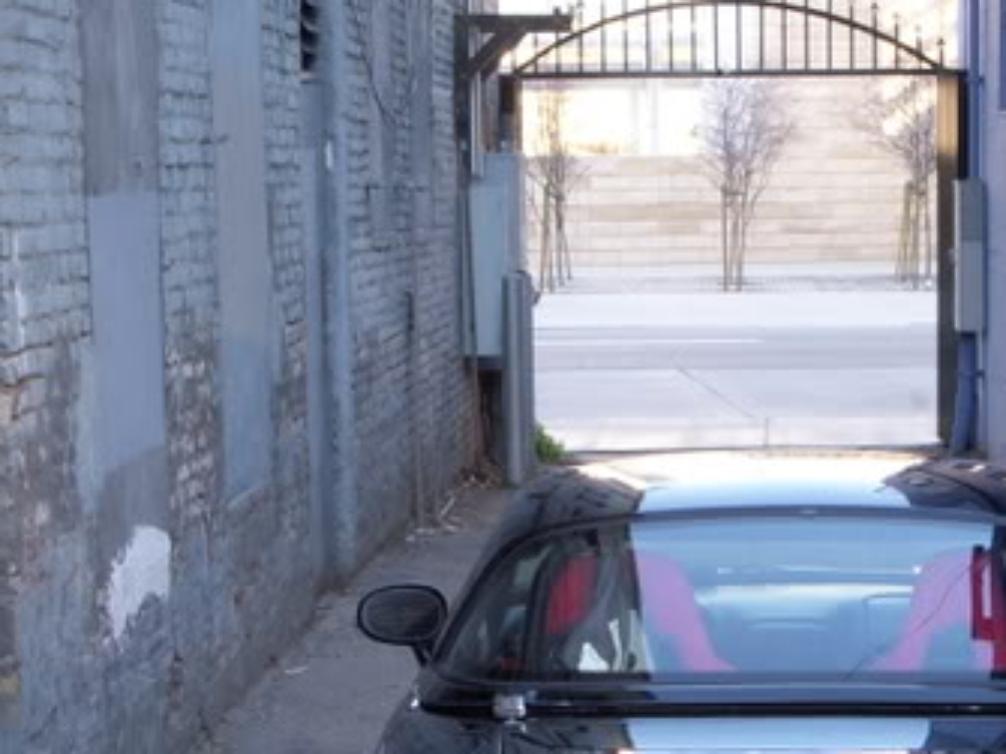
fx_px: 3167
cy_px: 634
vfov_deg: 13.5
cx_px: 694
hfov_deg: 18.0
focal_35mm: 109
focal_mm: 9.4
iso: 100
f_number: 3.6
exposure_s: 1/50
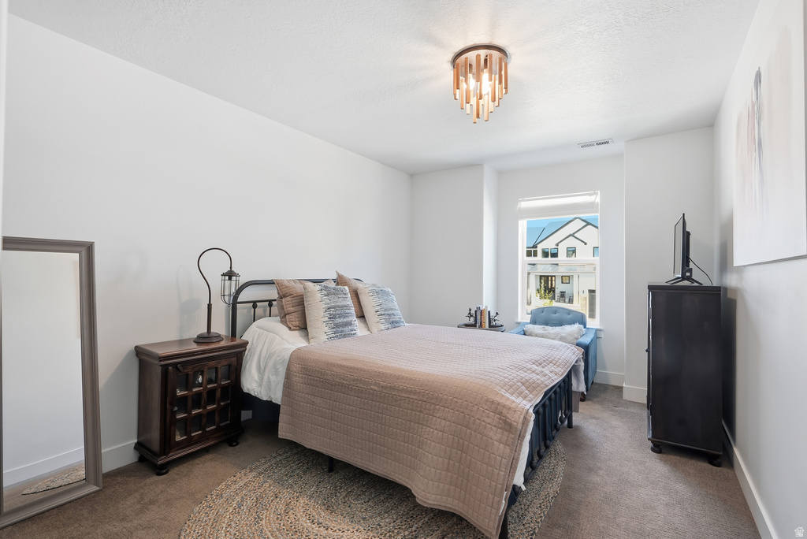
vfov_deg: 73.8
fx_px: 359
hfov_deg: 96.7
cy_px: 270
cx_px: 404
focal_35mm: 16
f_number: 9
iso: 320
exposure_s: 1/40
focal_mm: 16
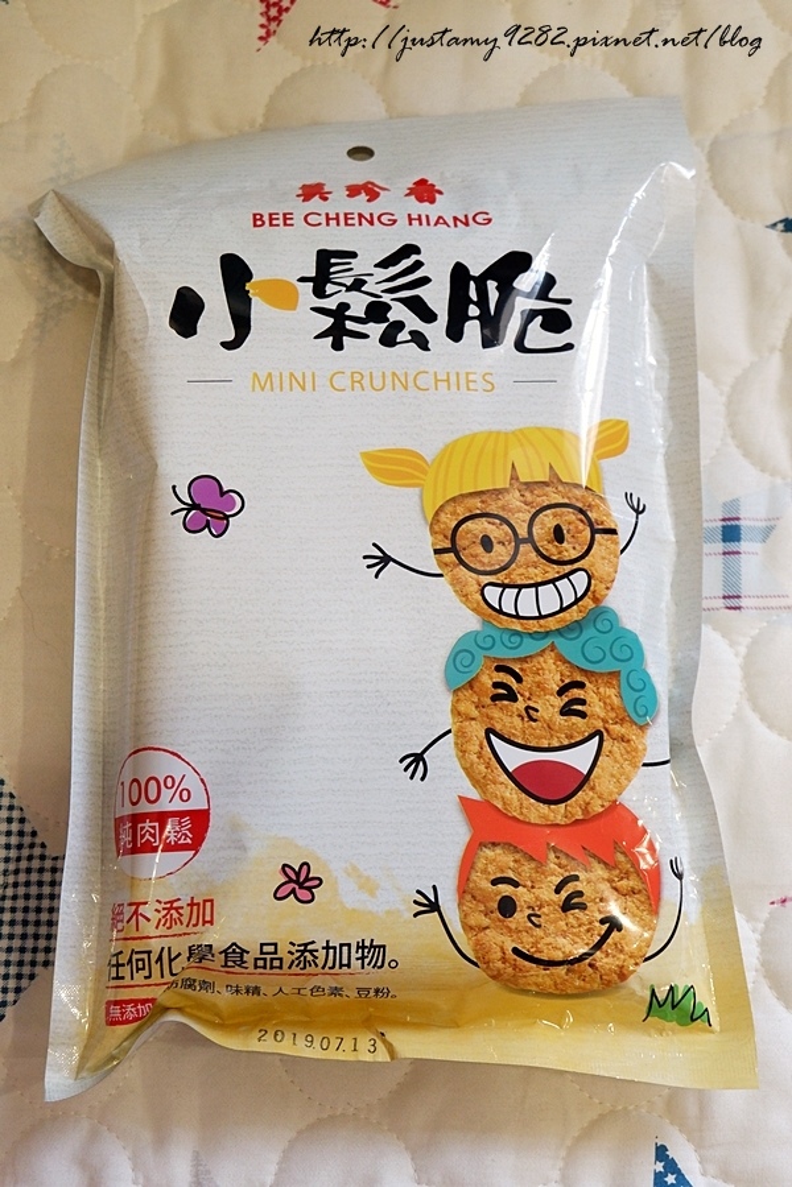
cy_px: 594
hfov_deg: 21.9
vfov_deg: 32.4
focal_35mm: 62
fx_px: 2046
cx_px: 396
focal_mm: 41.8
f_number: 5.6
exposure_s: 1/90
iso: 2000
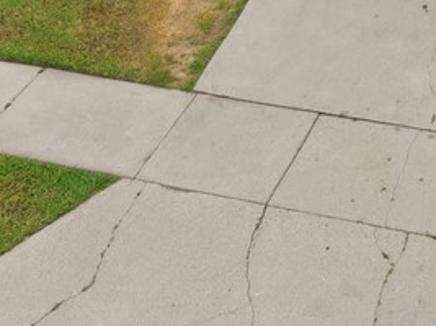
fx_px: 1158
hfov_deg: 20.9
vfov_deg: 14.2
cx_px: 382
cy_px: -255
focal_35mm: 92
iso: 100
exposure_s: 1/2500
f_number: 2.8
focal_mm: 12.3
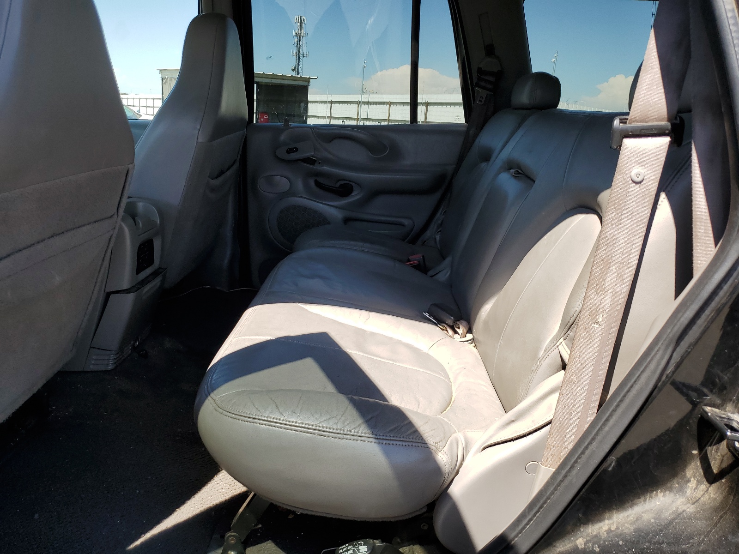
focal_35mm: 26
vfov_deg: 53.1
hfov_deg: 67.3
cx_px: 370
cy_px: 277
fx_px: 555
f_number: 1.5
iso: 50
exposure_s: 1/1000
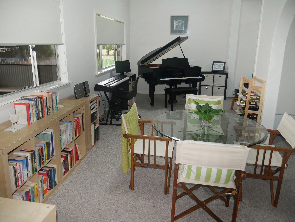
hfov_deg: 63.4
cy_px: 111
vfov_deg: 49.8
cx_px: 148
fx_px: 239
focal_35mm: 28
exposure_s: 1/60
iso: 500
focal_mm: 14
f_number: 3.5
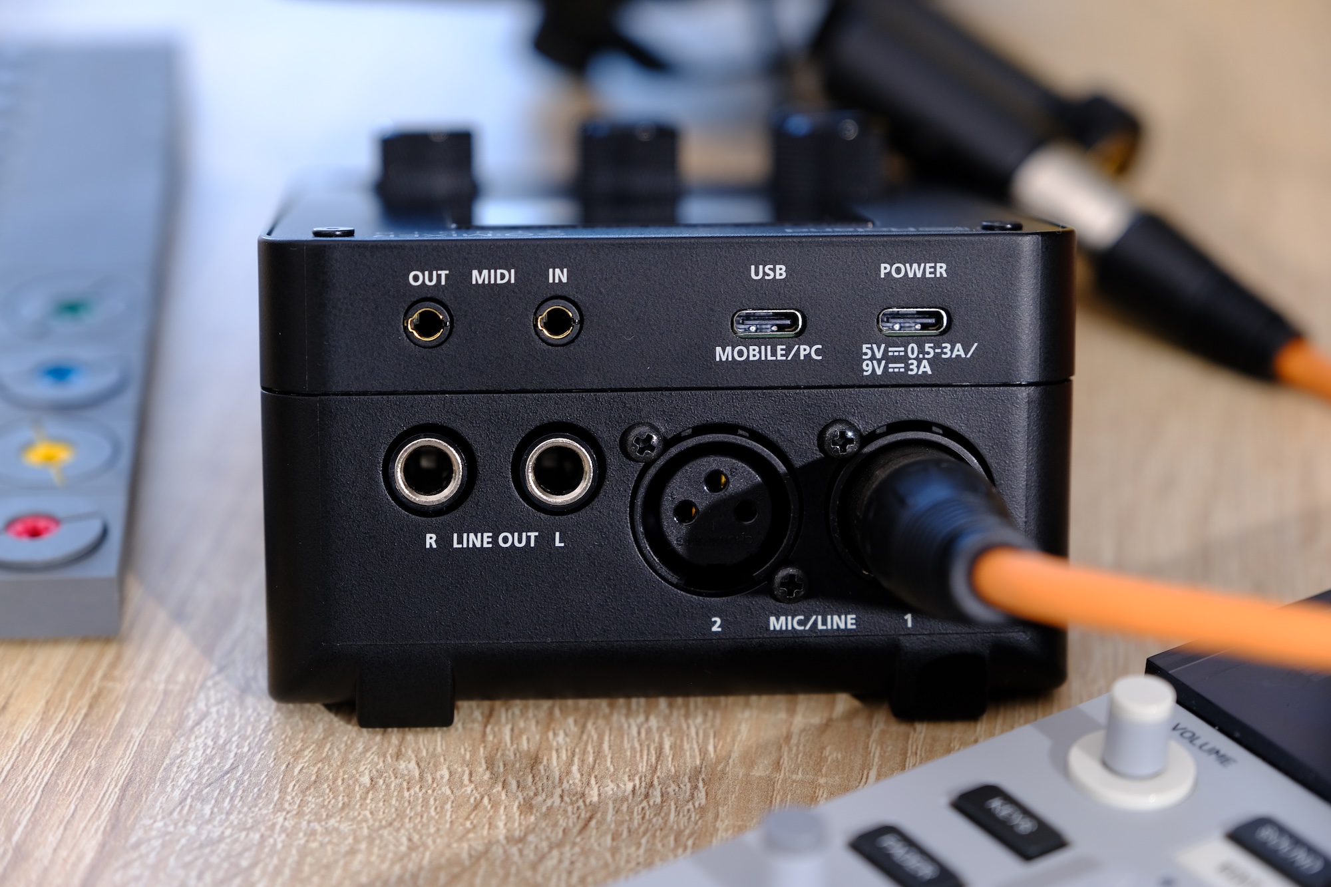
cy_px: 444
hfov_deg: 24.5
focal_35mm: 83
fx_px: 3068
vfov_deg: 16.5
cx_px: 666
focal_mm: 55
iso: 250
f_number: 2.8
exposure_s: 1/125
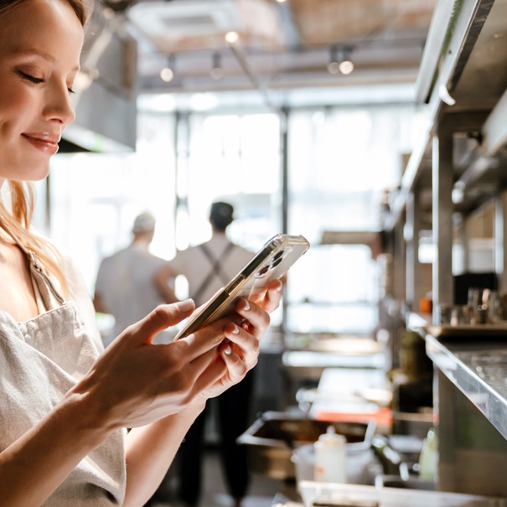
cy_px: 241
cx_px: 27
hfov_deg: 27.7
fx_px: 978
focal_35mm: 59
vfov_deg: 29.1
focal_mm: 35
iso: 1600
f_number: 2.8
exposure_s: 1/80
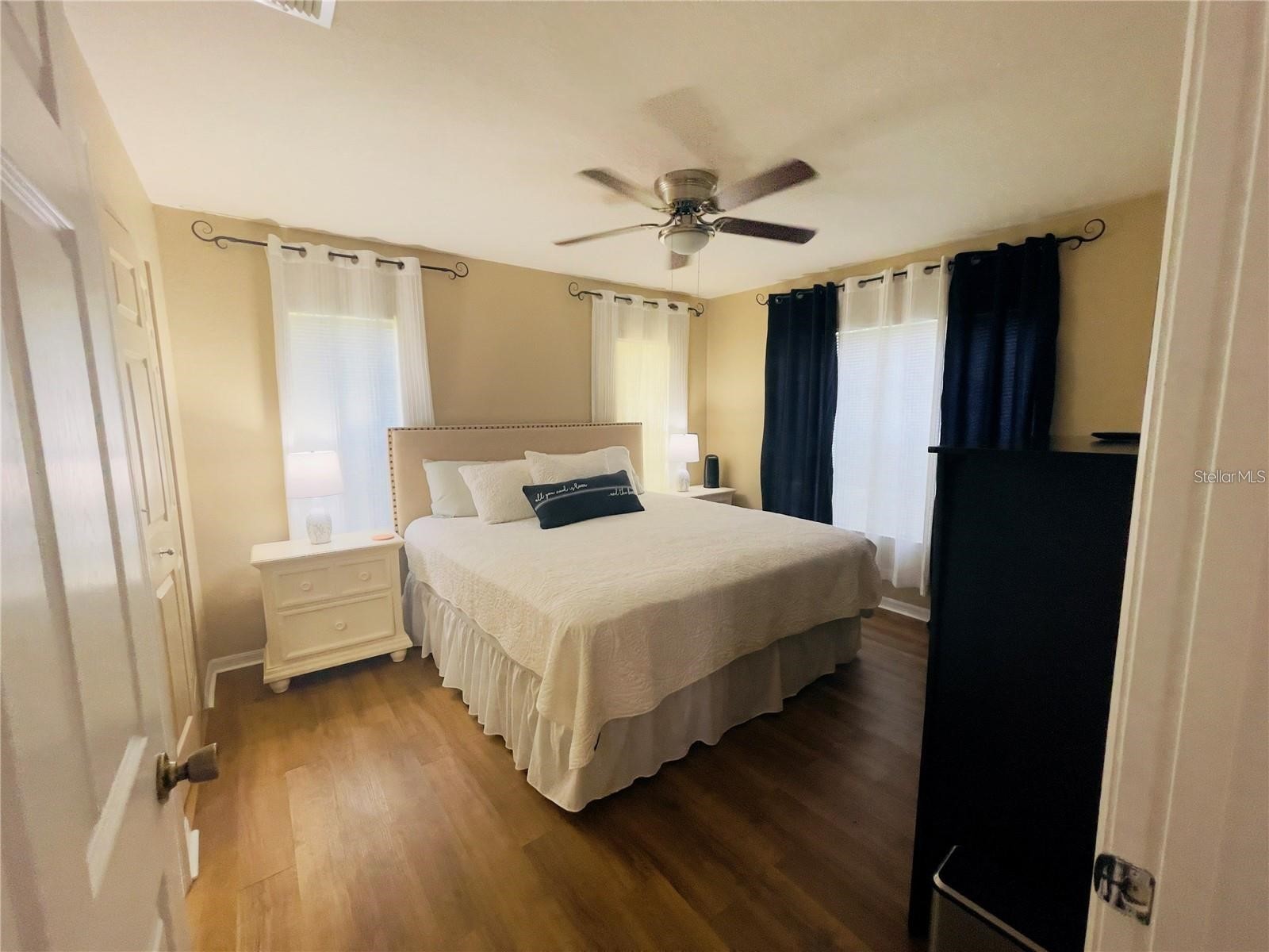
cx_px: 634
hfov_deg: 106.2
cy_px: 476
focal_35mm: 13
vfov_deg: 89.9
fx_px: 477
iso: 320
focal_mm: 1.54
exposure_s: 1/120
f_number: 2.4
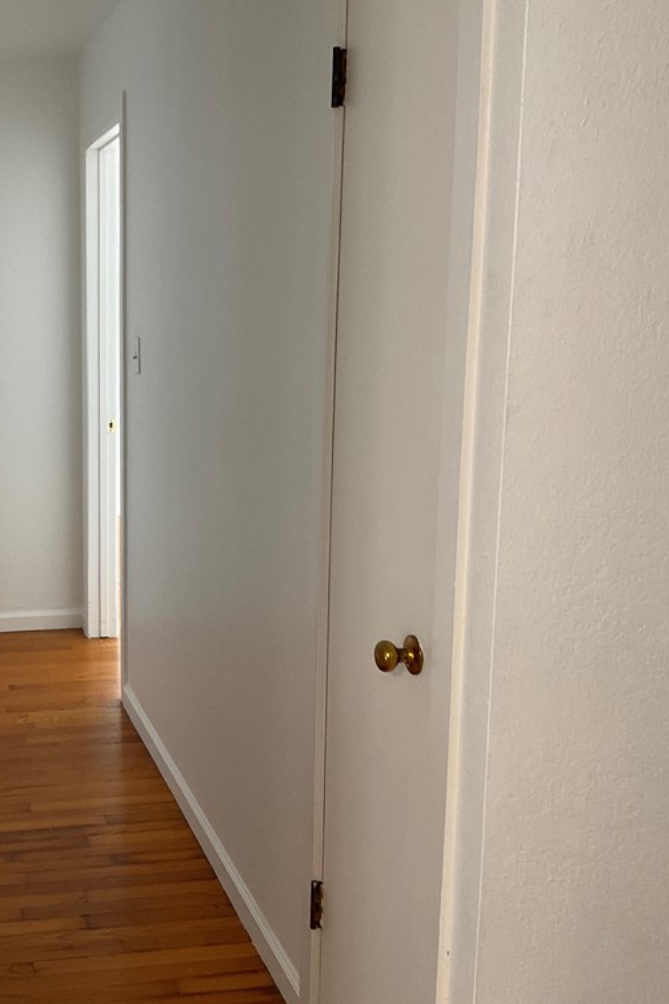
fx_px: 1143
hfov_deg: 31.2
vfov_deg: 47.4
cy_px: 501
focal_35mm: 41
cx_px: 69
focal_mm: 3
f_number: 1.8
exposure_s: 1/60
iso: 64
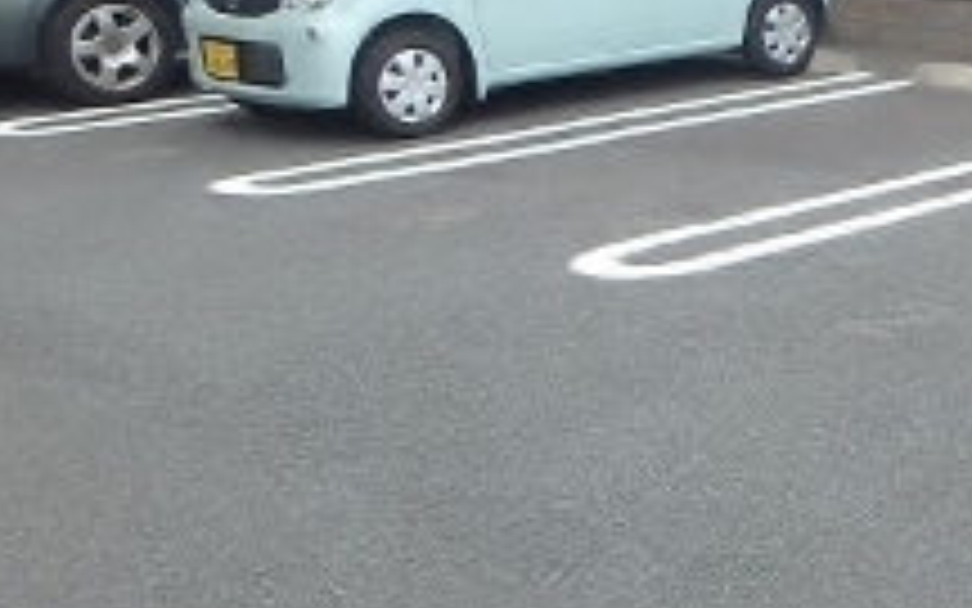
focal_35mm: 66
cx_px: 1138
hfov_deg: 27.6
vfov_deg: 19.6
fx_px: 1748
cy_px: 203
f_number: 3.5
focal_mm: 3.7
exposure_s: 1/250
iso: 125
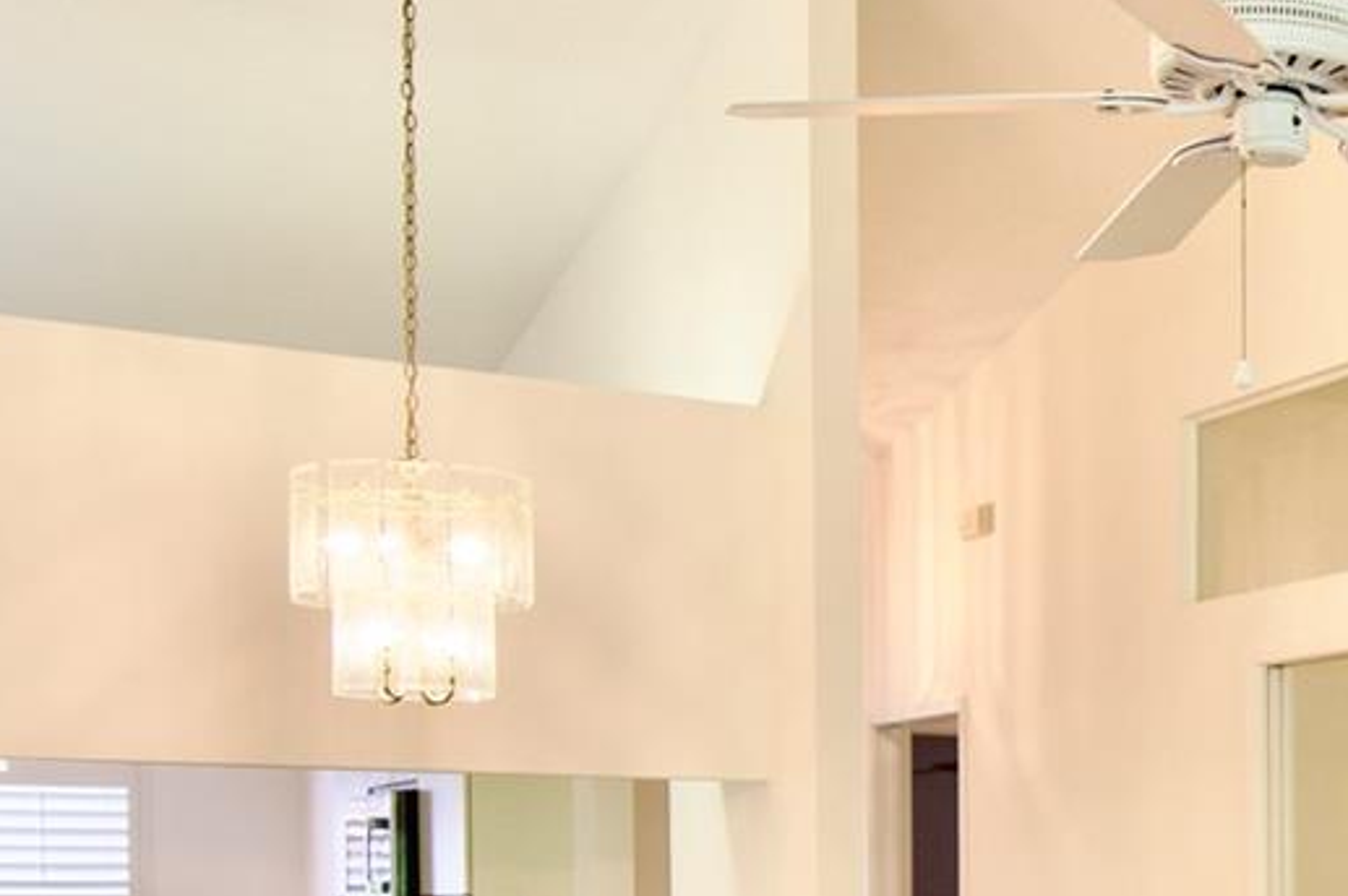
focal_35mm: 65
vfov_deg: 19.9
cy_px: 992
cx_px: 1643
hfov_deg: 27.1
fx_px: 2432
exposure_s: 1/60
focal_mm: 14
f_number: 4
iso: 200
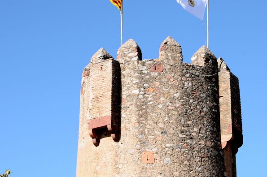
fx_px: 896
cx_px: 169
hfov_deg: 16.9
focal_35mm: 121
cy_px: 87
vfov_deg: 11.3
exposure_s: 1/320
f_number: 9
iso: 200
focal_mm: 60
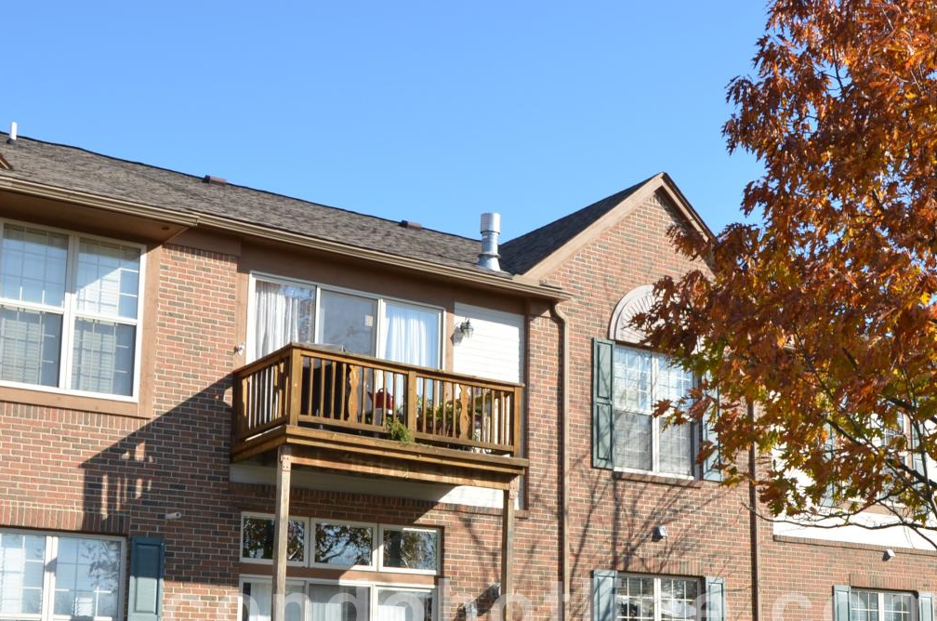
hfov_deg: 36.2
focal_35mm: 55
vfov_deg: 24.3
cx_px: 554
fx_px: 1429
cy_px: 436
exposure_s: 1/320
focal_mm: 22
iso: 200
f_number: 9
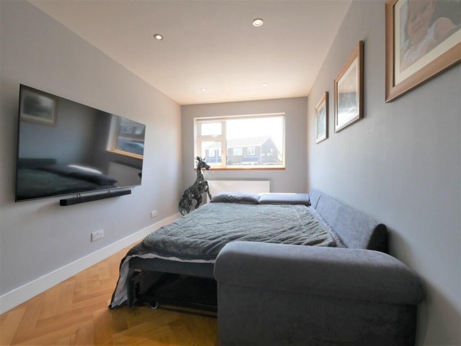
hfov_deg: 94.5
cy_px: 173
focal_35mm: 16
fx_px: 213
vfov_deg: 78.2
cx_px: 230
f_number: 4.5
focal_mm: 8
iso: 200
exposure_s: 1/125
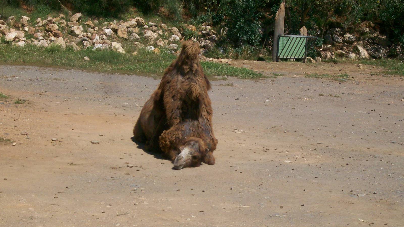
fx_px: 1018
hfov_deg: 22.5
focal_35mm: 95
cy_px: 143
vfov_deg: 12.7
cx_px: 202
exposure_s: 1/532
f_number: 7.6
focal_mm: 14.3
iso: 80
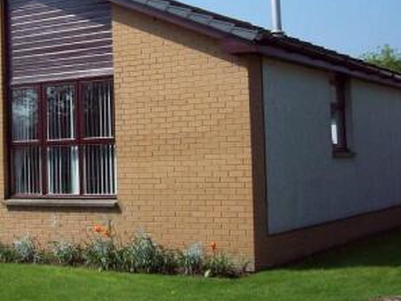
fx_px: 822
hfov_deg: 26.3
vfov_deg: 20.6
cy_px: 82
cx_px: 26
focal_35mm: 71
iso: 80
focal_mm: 6
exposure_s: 1/615
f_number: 4.8
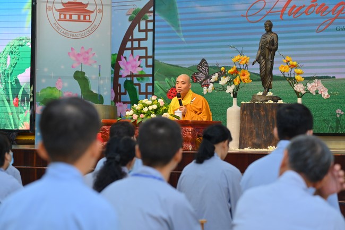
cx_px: 172
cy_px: 115
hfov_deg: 17.1
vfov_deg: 11.4
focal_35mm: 120
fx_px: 1150
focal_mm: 120
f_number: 5
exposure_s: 1/125
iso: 1250
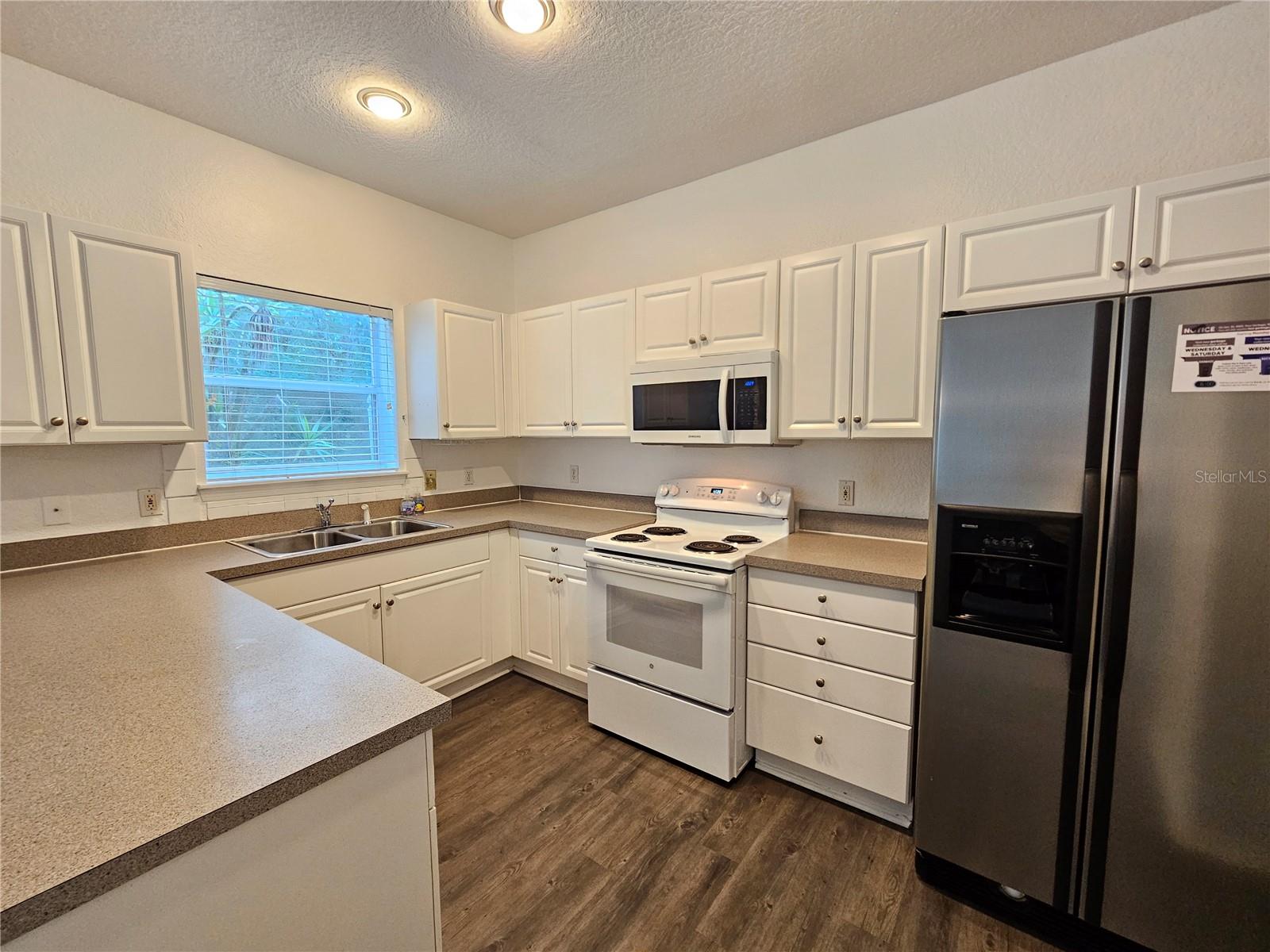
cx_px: 635
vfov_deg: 89.9
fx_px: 477
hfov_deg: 106.2
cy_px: 476
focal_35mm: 13
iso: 320
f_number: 2.2
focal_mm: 2.2
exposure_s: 1/60
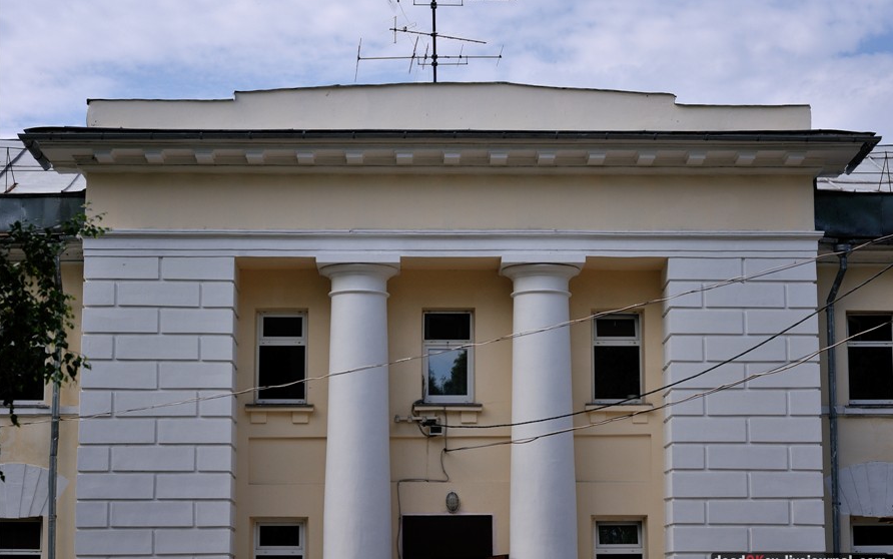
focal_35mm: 77
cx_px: 448
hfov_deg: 26.8
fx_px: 1874
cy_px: 282
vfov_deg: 17.0
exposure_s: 1/1000
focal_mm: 50
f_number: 4.5
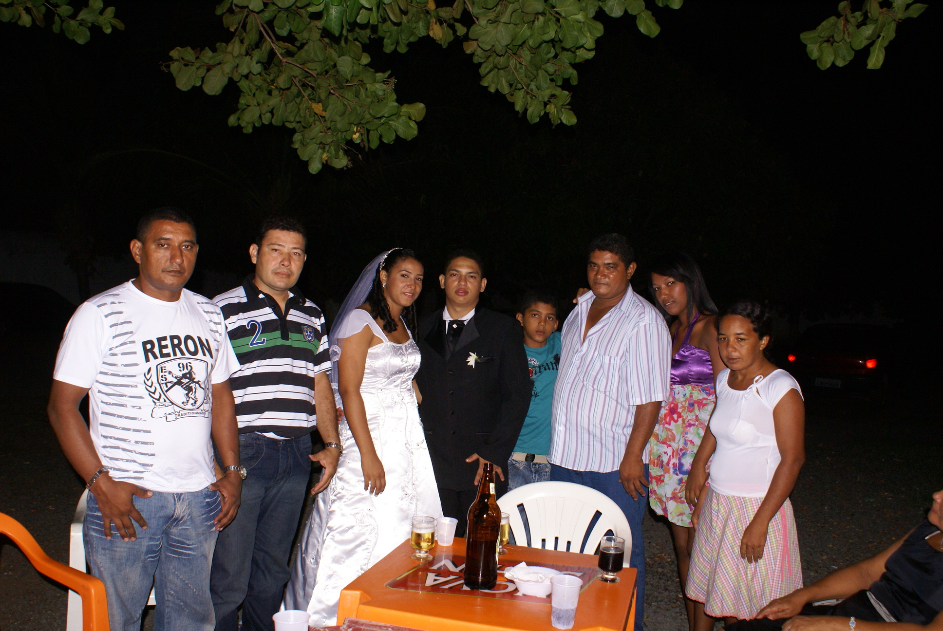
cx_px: 472
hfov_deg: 57.2
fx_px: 865
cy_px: 316
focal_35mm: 33
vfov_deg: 40.1
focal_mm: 22
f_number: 5.6
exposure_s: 1/60
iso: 400
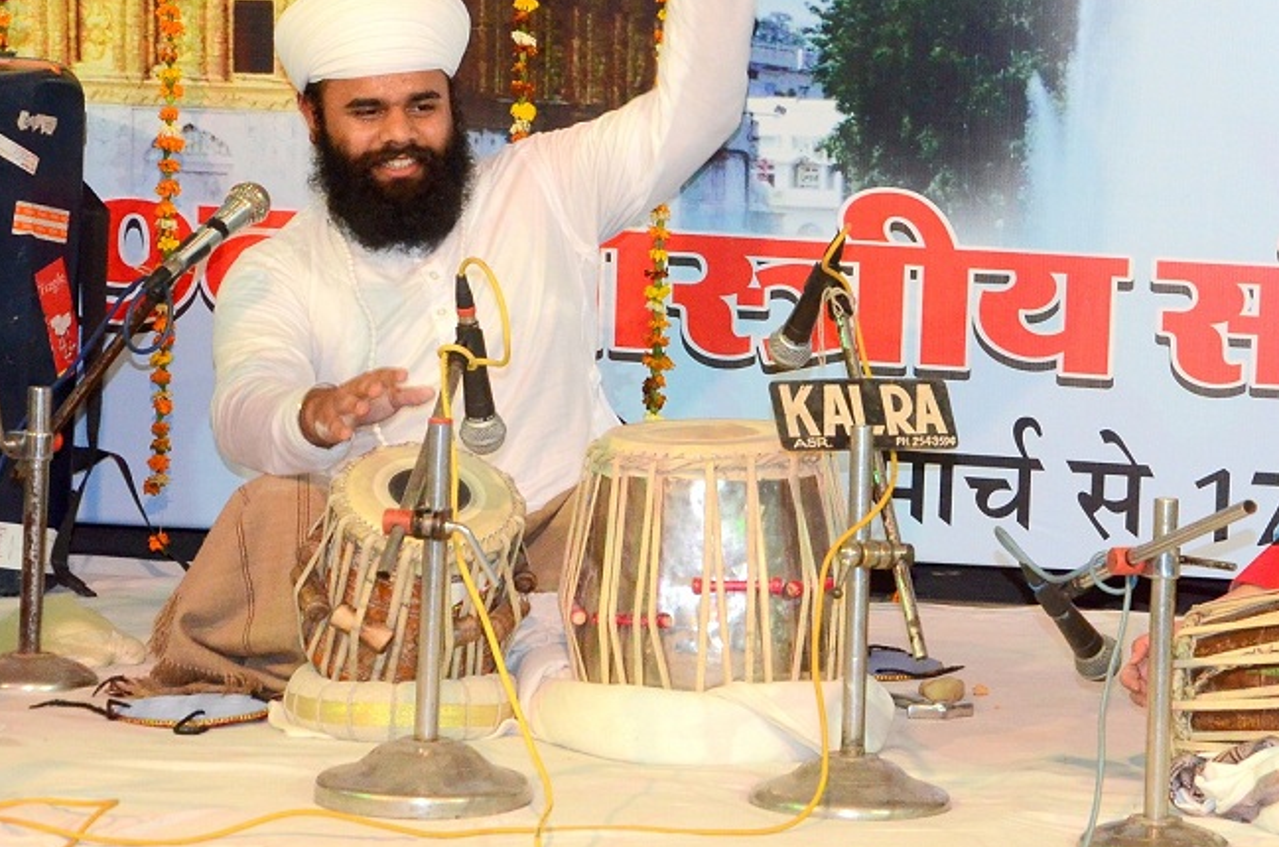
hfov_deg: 16.5
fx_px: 4361
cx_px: 1053
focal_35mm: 123
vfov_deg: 11.1
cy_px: 399
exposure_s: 1/125
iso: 2500
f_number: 7.1
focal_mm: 48
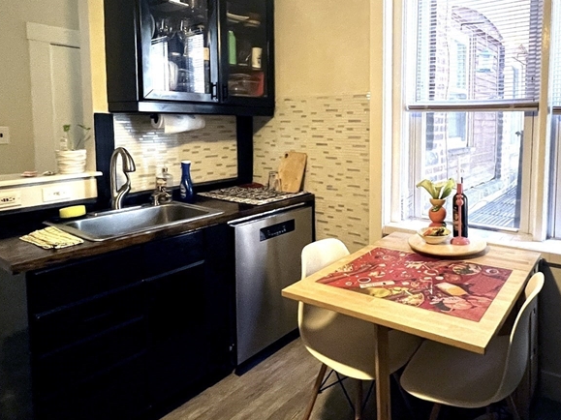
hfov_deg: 71.0
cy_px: 151
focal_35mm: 23
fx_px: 373
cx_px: 389
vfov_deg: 57.9
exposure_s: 1/60
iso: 500
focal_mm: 1.57
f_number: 1.8
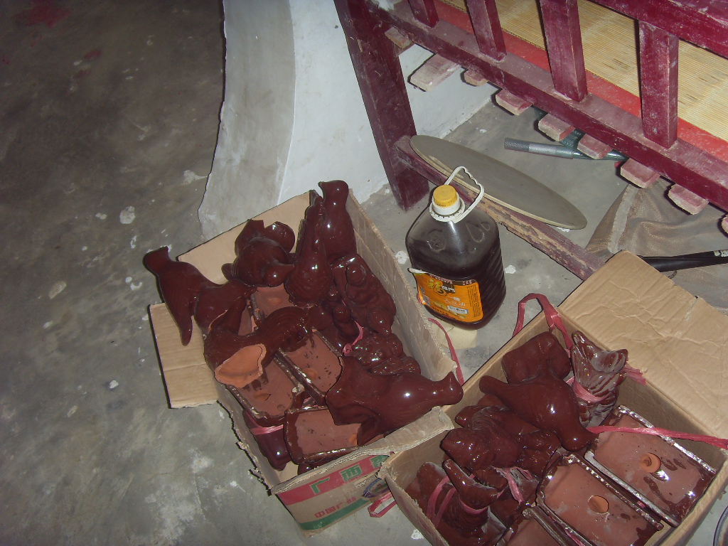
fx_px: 820
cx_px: 364
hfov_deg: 47.9
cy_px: 273
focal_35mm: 39
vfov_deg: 36.8
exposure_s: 1/45
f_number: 3.5
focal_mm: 6.6
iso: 100
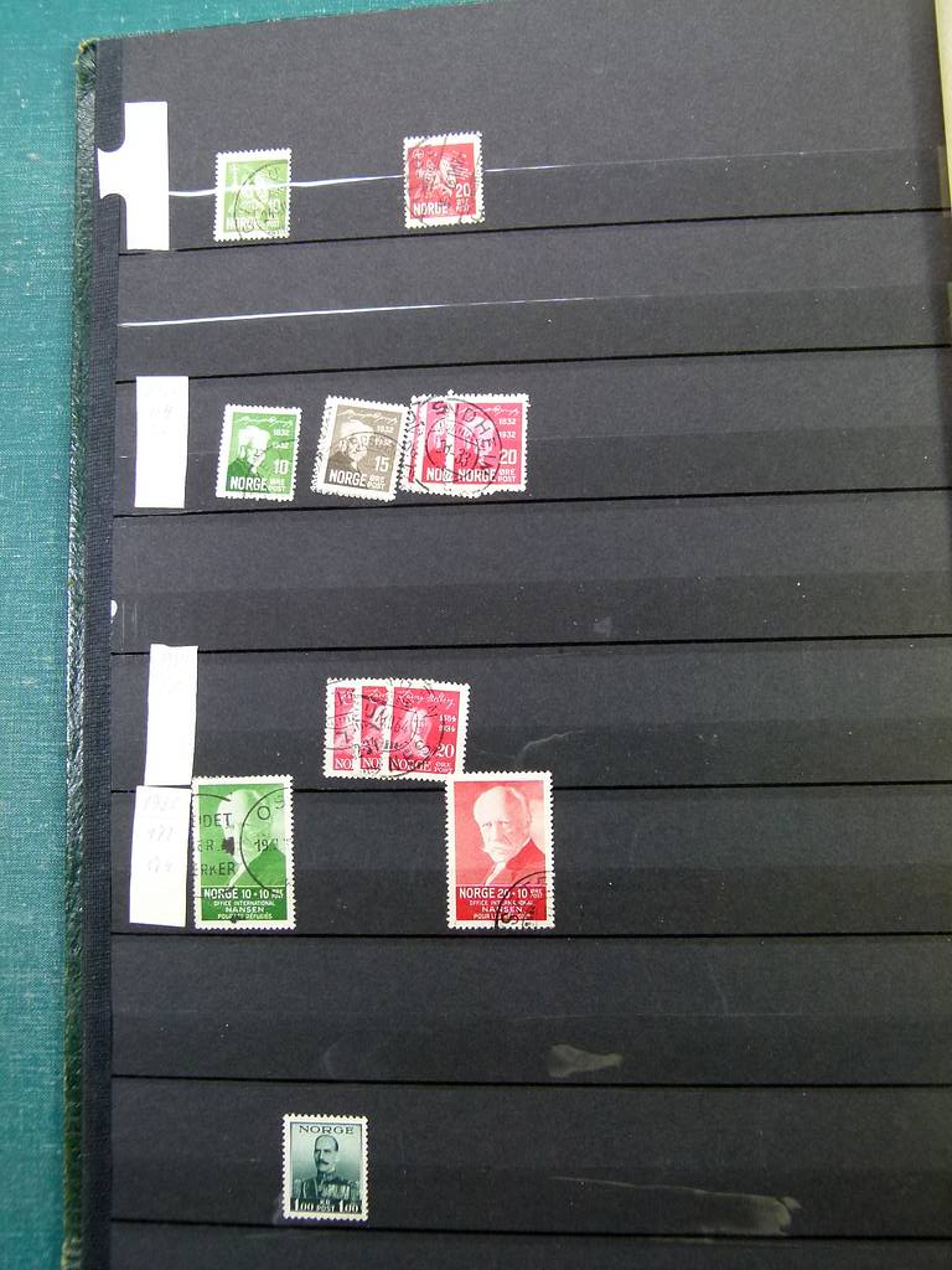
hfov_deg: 37.7
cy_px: 635
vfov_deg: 49.0
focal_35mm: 38
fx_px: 1393
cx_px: 476
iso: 200
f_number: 3.1
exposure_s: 1/60
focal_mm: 6.8
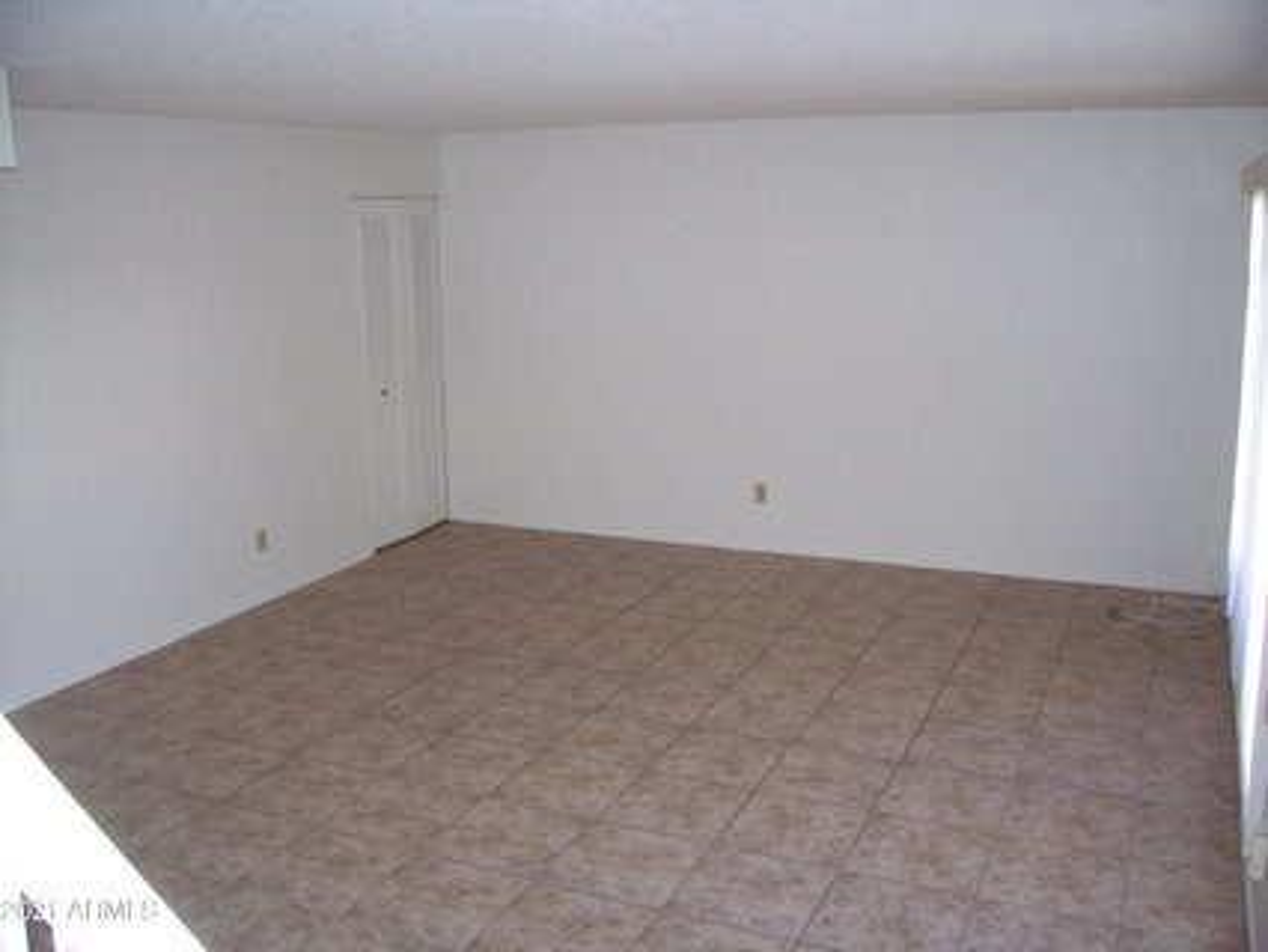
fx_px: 1246
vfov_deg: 41.8
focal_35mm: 34
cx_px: 634
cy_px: 476
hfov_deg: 53.9
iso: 160
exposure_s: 1/60
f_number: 2.7
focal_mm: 5.6
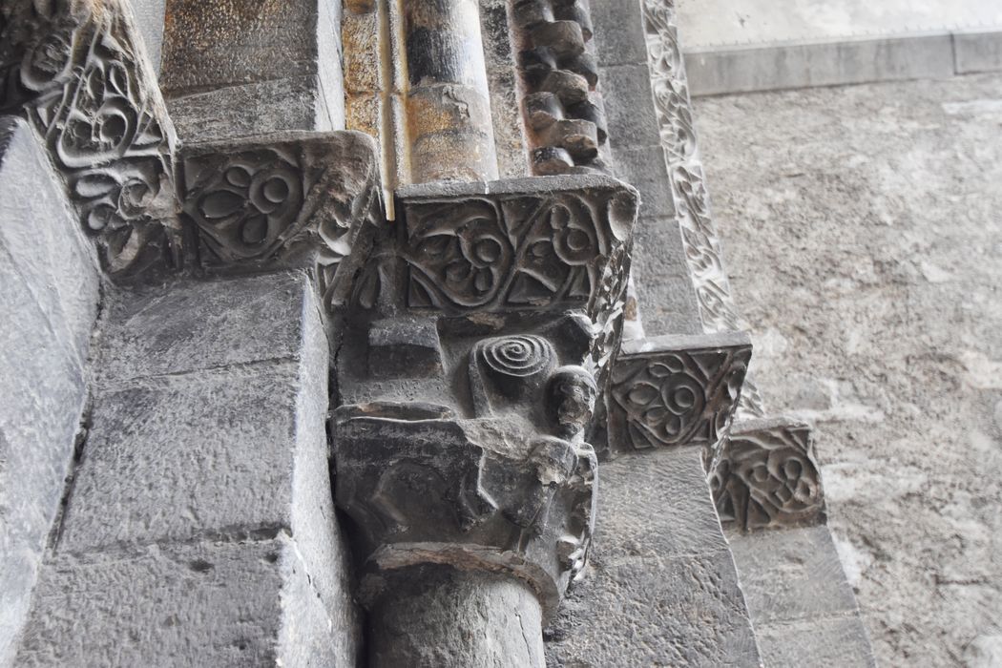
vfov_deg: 36.9
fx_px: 1002
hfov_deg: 53.1
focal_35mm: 36
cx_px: 501
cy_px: 334
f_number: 4.5
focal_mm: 24
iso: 1250
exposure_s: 1/60
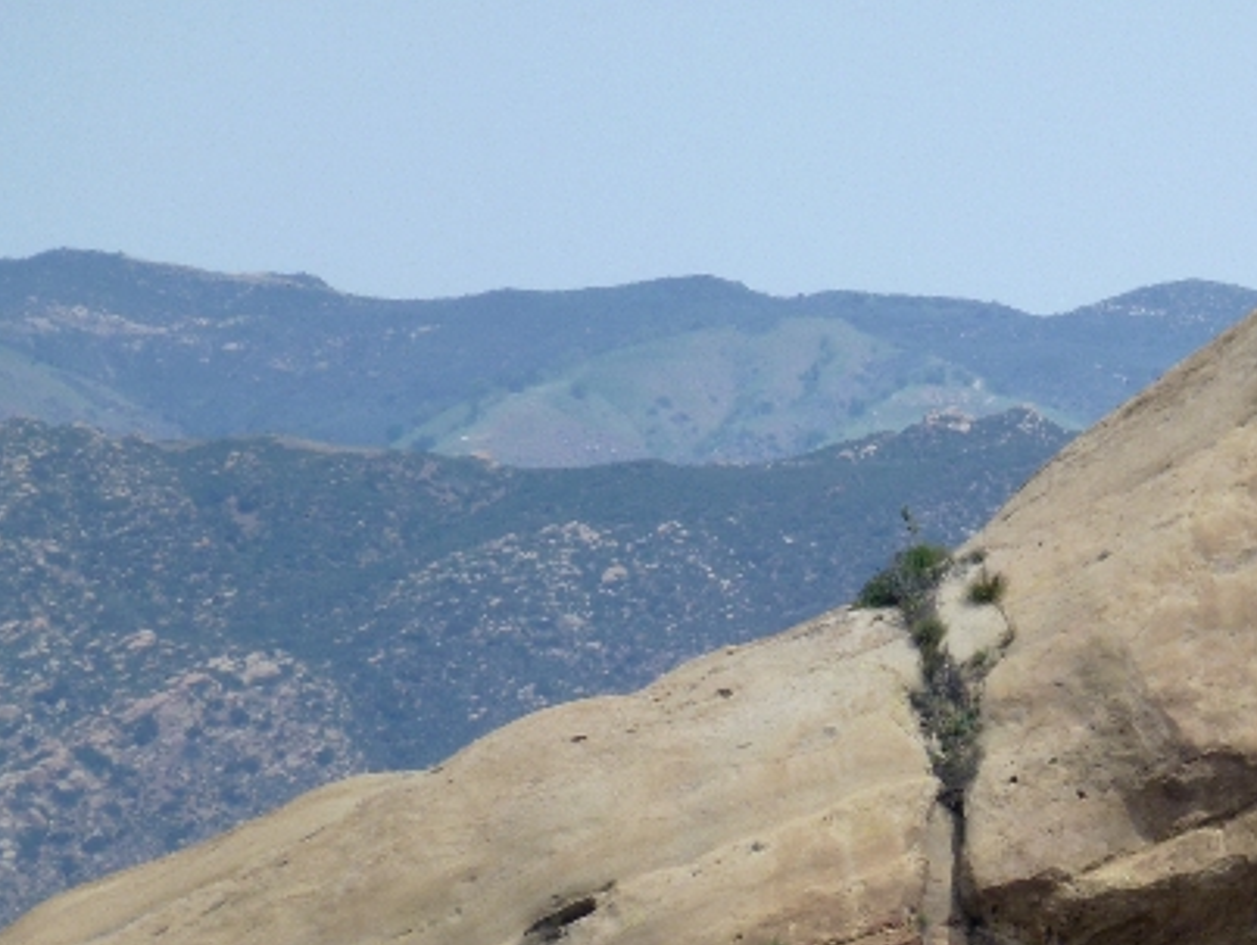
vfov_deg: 3.8
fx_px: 14356
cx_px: 876
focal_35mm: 395
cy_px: 627
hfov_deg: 5.0
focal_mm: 44.5
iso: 100
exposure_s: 1/500
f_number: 5.6
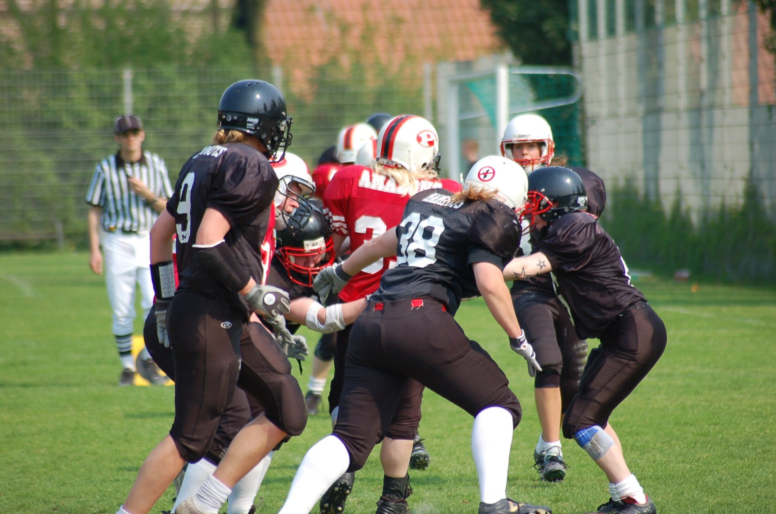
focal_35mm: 360
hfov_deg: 5.7
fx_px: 7745
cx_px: 388
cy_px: 257
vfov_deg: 3.8
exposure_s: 1/1000
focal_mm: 240
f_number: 5.3
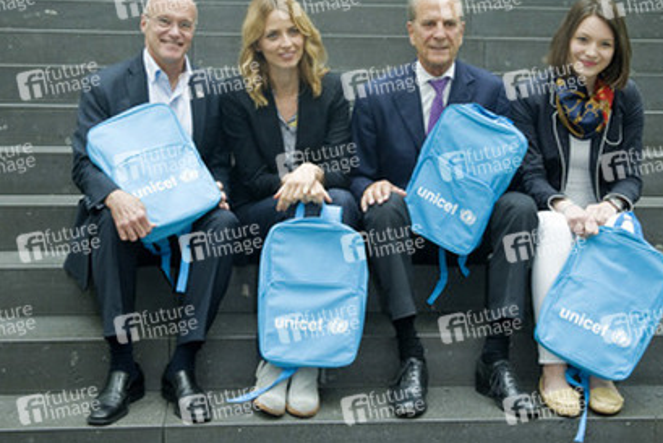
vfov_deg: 30.5
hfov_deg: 44.5
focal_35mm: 44
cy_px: 203
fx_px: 811
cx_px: 339
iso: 1600
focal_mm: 40
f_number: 4
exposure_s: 1/100
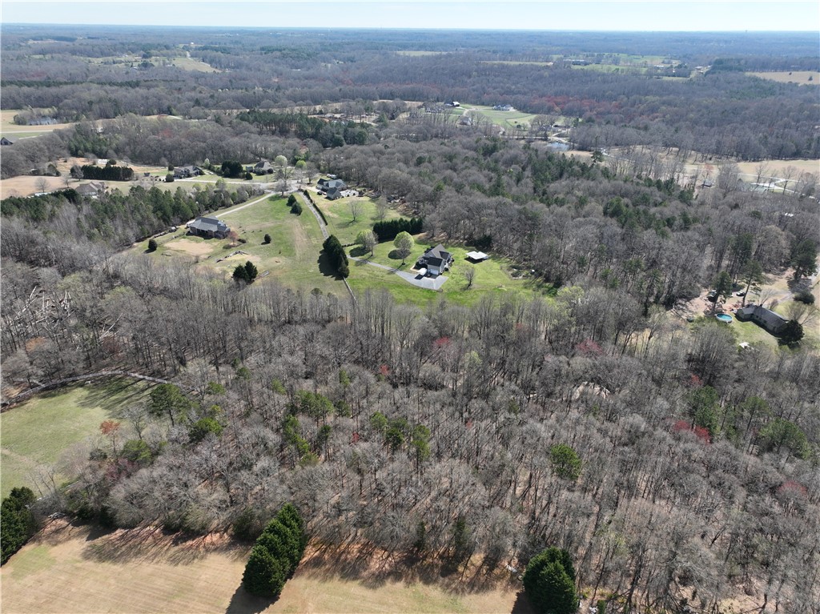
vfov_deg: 56.8
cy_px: 307
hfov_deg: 71.6
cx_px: 410
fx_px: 568
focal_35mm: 24
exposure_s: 1/240
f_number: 2.8
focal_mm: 12.29
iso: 200
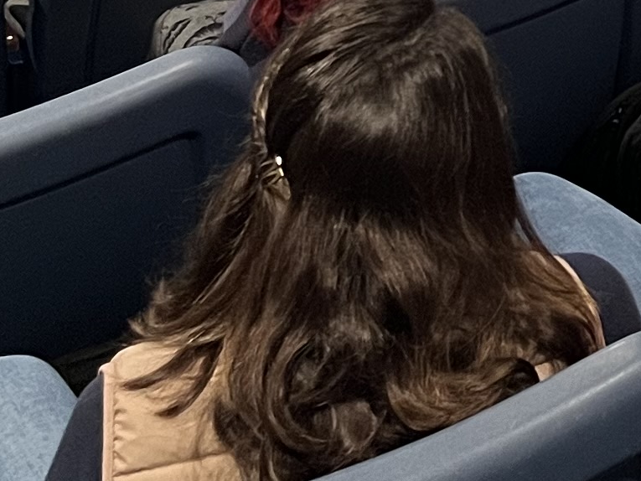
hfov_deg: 13.5
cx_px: 972
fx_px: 2537
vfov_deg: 9.9
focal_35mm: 137
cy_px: -530
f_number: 1.6
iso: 320
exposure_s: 1/60
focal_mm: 5.1
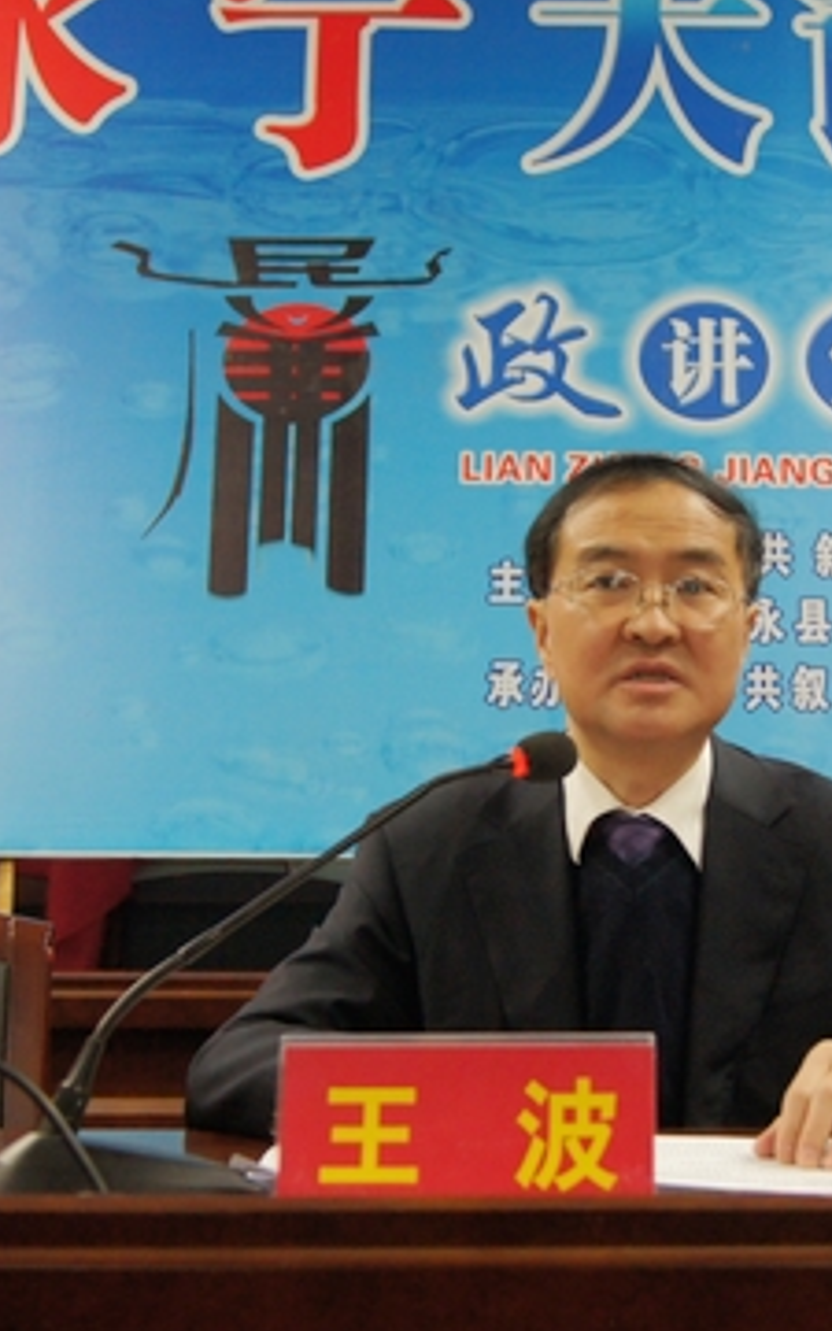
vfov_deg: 36.3
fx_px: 2032
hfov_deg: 22.9
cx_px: 621
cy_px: 669
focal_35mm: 56
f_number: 4
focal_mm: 24
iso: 1600
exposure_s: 1/50
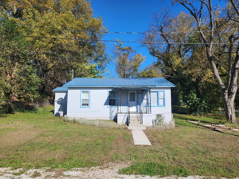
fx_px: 159
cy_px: 90
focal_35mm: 23
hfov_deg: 73.9
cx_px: 120
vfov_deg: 58.9
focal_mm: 6.4
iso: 12
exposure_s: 1/1250
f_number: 1.8
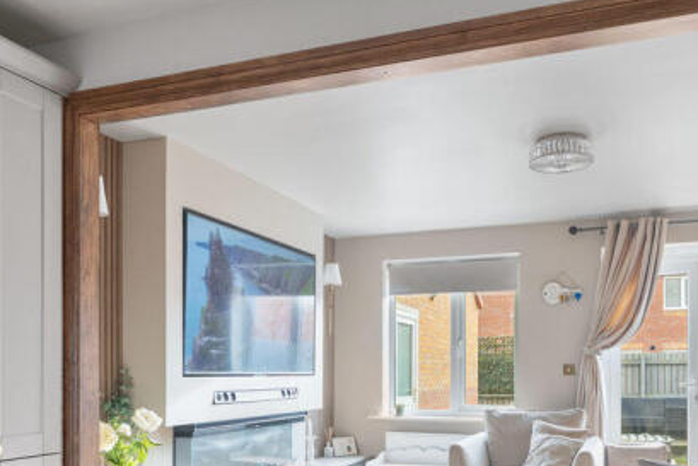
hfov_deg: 58.3
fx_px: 624
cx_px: 392
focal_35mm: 32
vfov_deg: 39.5
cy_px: 368
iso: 4000
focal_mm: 20.1
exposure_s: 1/60
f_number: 4
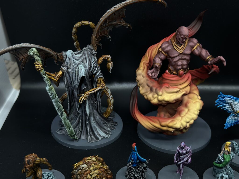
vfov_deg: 30.3
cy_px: 90
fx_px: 331
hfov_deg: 39.7
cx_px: 120
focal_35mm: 48
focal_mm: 6.86
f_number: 1.78
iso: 100
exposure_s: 1/172
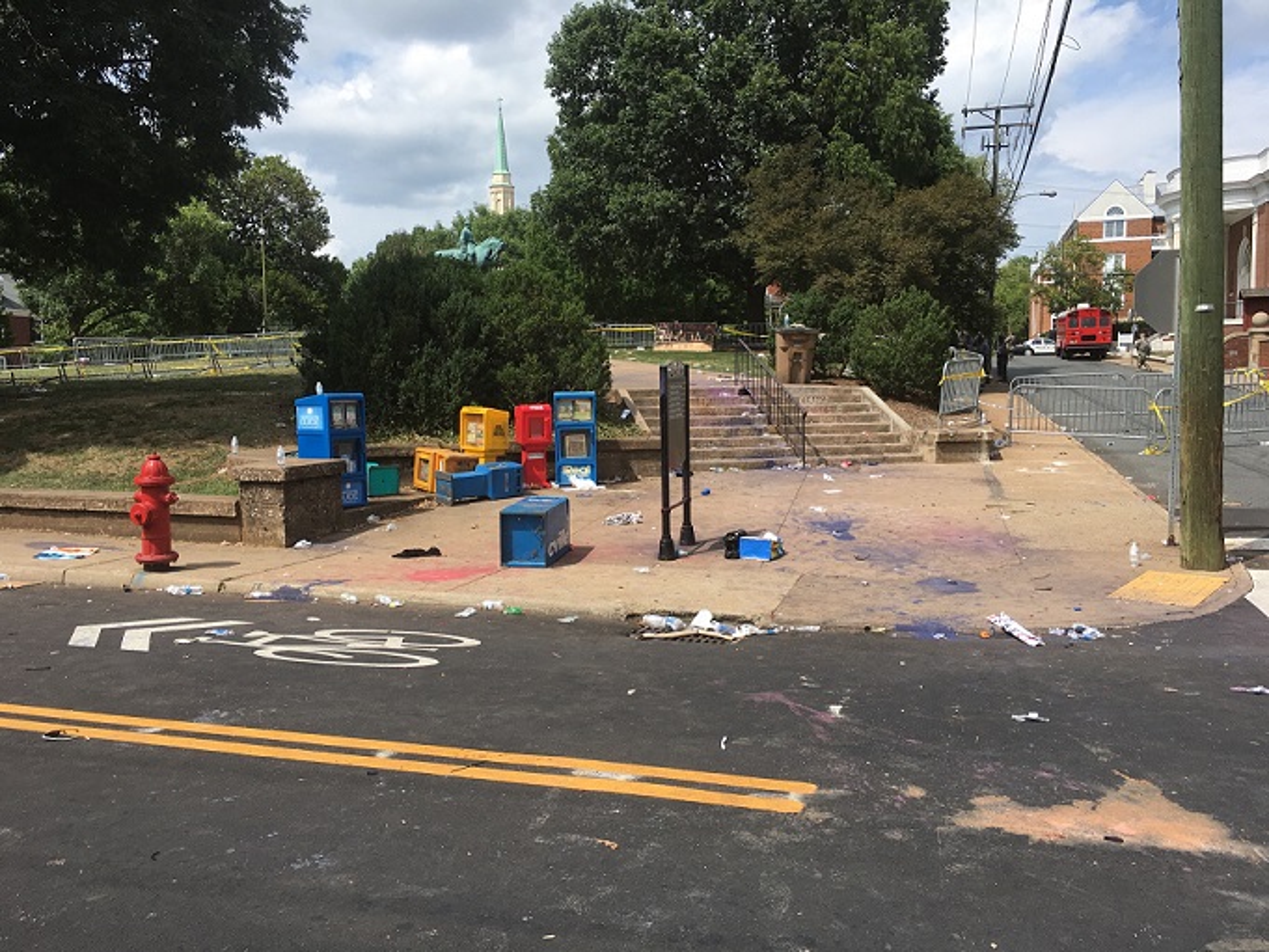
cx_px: 634
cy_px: 476
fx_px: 1063
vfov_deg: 48.2
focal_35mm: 29
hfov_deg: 61.7
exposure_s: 1/1261
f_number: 2.2
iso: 25
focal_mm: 4.15
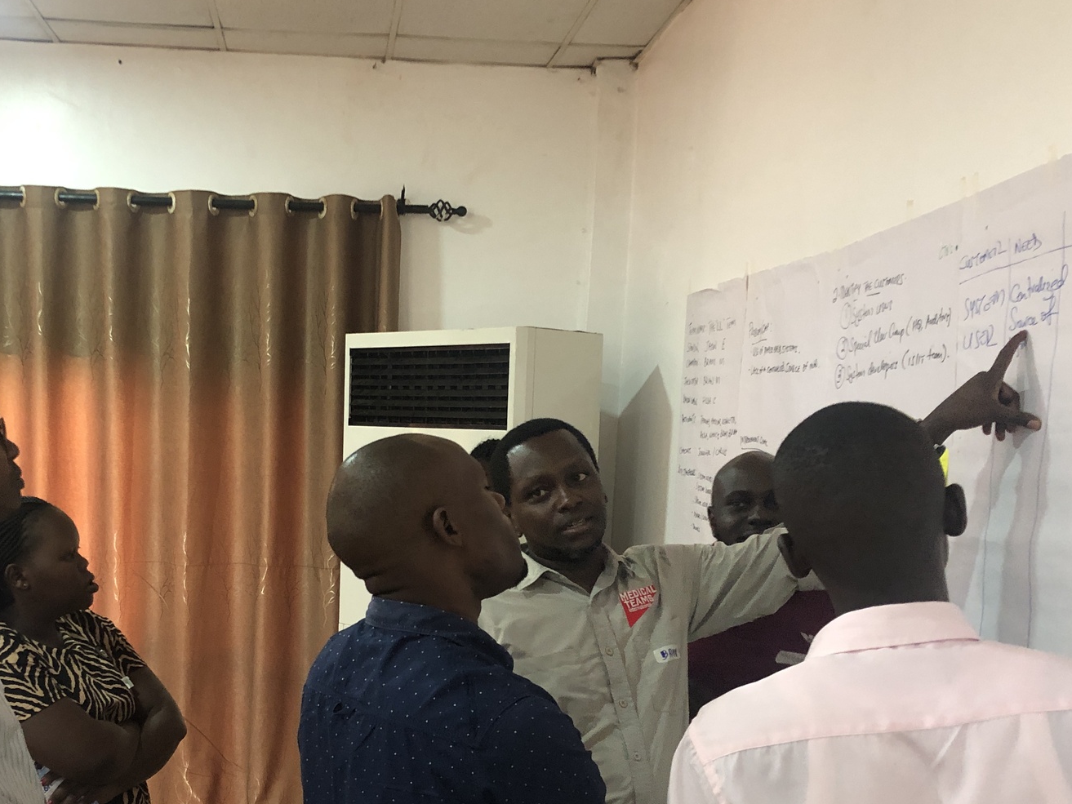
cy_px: 527
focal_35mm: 43
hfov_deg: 43.5
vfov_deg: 33.3
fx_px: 1332
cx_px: 395
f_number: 1.8
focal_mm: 4
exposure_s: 1/16
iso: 100
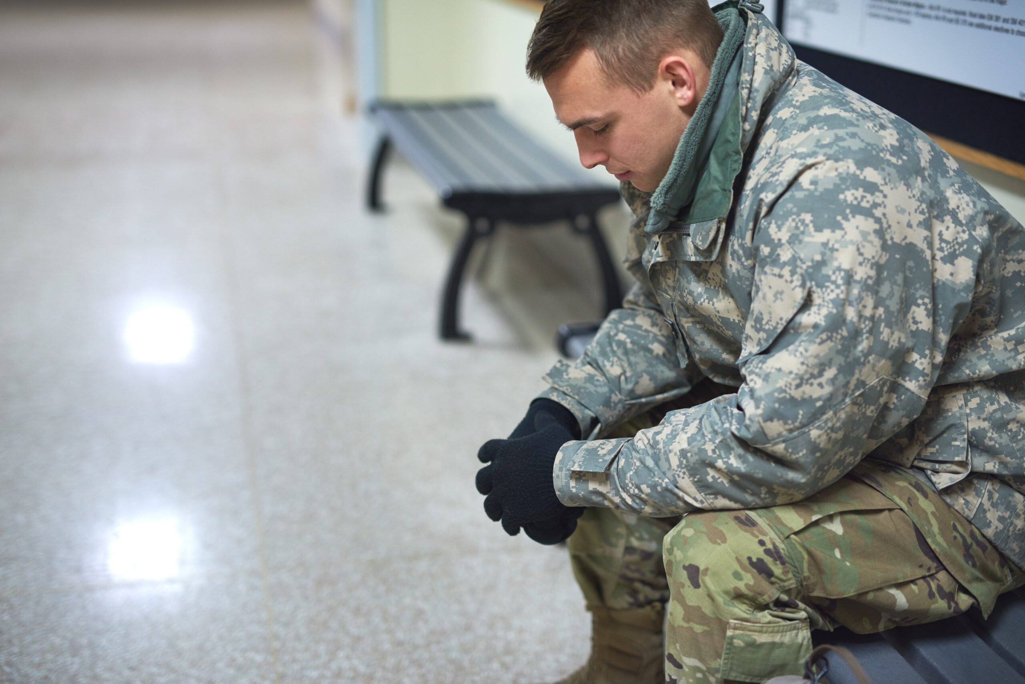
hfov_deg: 39.6
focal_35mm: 50
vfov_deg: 27.0
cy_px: 342
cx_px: 512
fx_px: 1424
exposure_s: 1/100
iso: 320
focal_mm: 50
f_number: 1.8
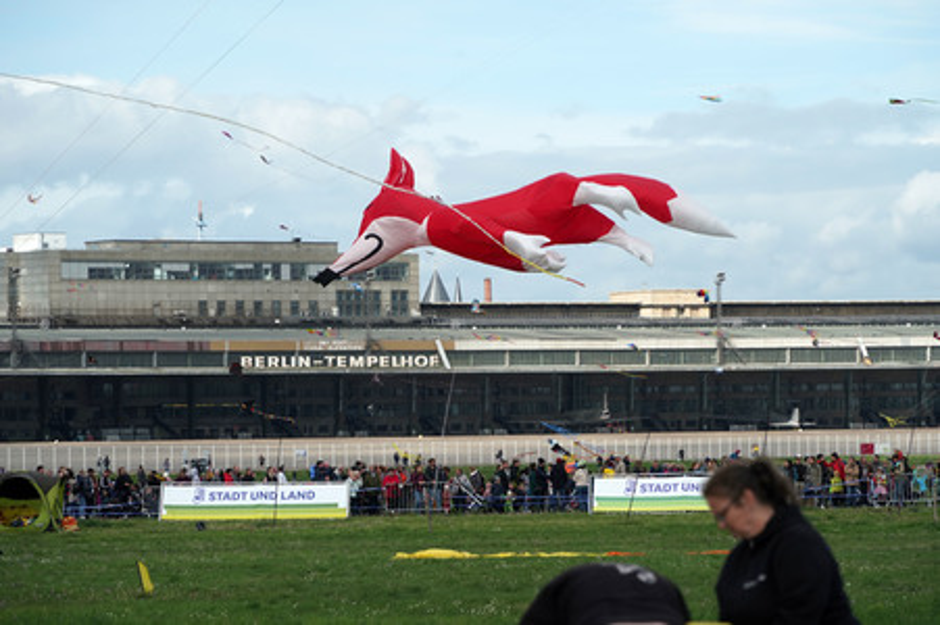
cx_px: 470
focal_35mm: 200
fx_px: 5218
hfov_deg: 10.3
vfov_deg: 6.9
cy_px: 312
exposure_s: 1/640
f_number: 8
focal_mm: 200
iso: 640
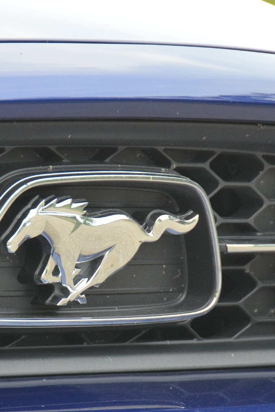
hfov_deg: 2.2
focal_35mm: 623
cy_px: 274
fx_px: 7136
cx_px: 72
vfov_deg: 3.3
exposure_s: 1/500
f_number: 5.6
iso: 1600
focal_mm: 200
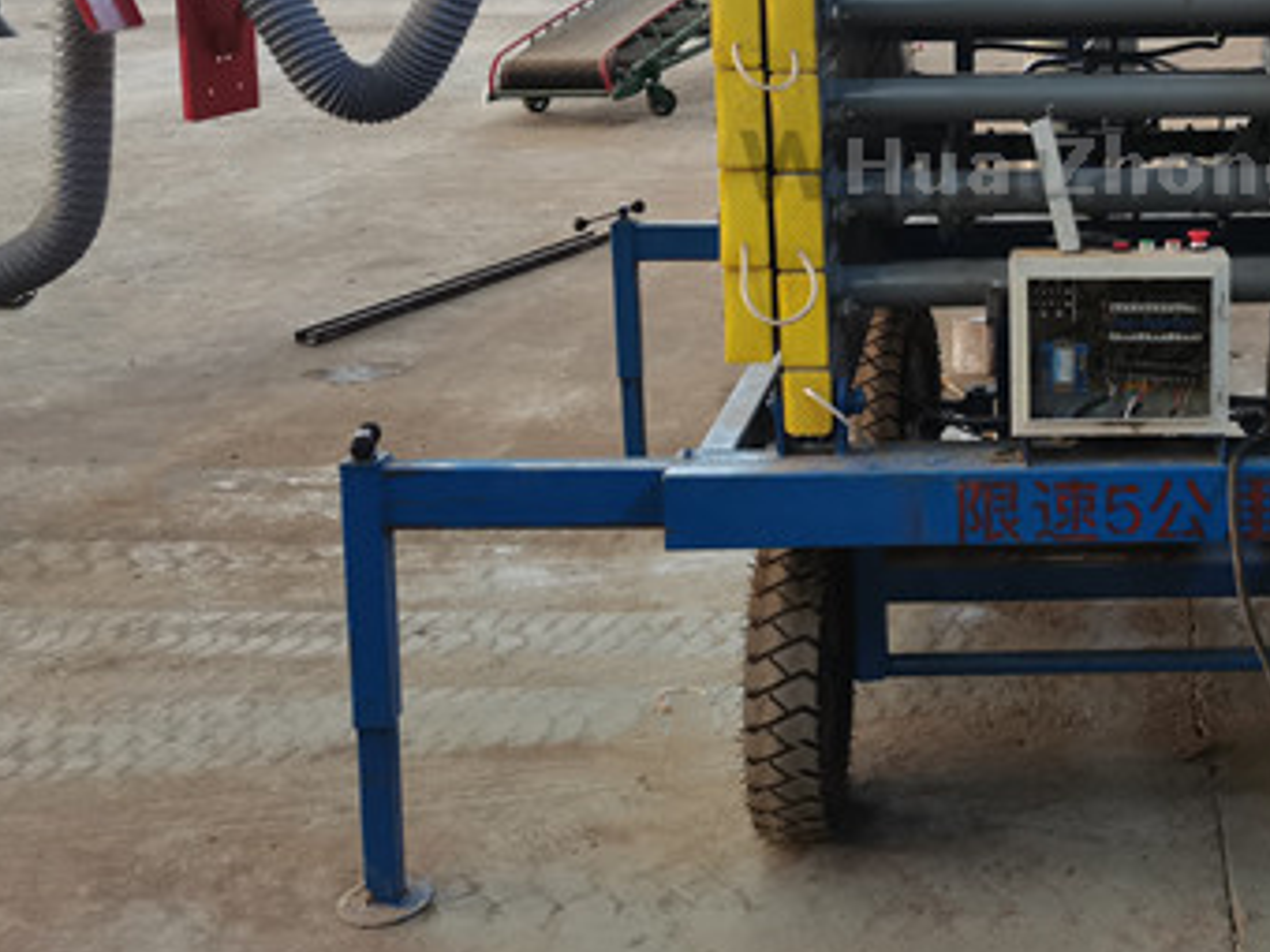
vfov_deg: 28.9
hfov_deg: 37.0
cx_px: 1083
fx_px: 1798
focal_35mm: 49
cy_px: 168
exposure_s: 1/40
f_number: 1.8
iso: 400
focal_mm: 5.58
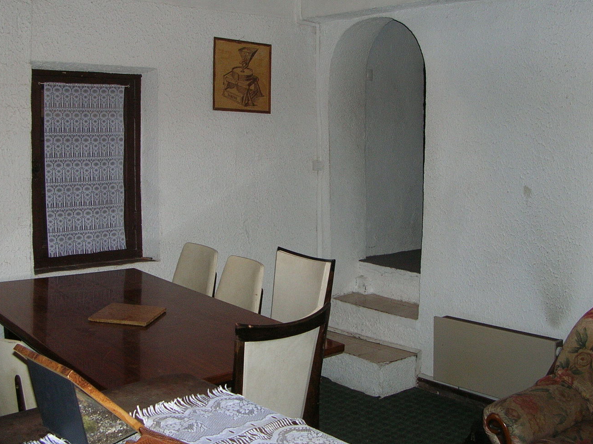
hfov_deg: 43.9
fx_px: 736
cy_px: 182
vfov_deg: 33.5
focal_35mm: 43
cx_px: 310
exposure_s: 1/60.1
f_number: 2.8
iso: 84
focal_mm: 5.8
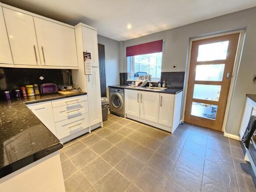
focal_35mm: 13
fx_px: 96
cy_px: 96
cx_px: 128
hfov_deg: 106.2
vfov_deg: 89.9
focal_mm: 2.2
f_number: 2.2
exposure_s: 1/25
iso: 1250
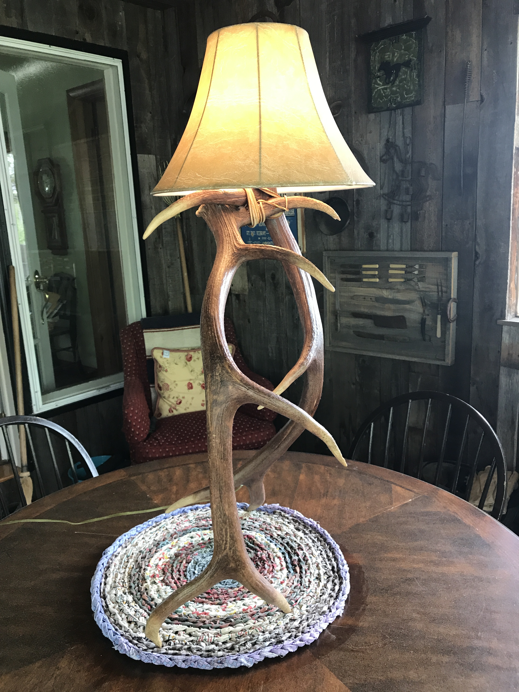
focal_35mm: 28
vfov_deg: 63.4
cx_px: 260
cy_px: 346
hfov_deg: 49.7
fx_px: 560
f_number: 1.8
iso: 32
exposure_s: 1/24
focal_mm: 3.99
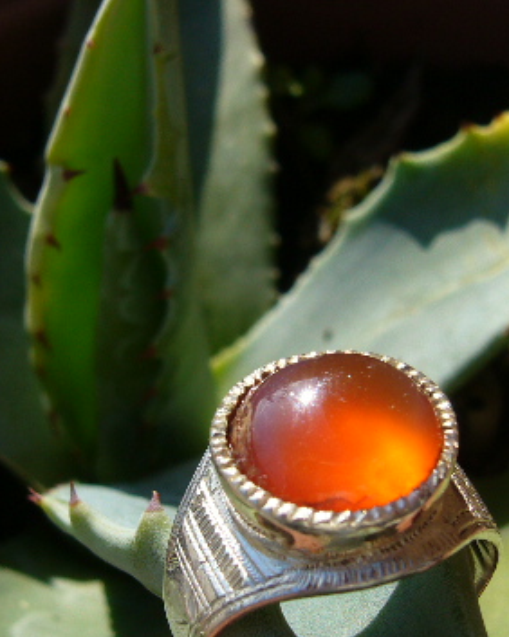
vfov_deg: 30.4
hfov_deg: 24.6
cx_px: 258
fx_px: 1169
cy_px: 372
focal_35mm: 62
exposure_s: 1/250
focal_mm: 5.8
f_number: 5.6
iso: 80
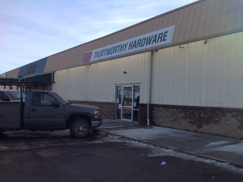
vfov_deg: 38.6
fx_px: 259
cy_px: 96
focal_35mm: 37
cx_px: 125
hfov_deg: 50.2
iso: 50
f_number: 2.4
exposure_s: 1/1439
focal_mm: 4.28
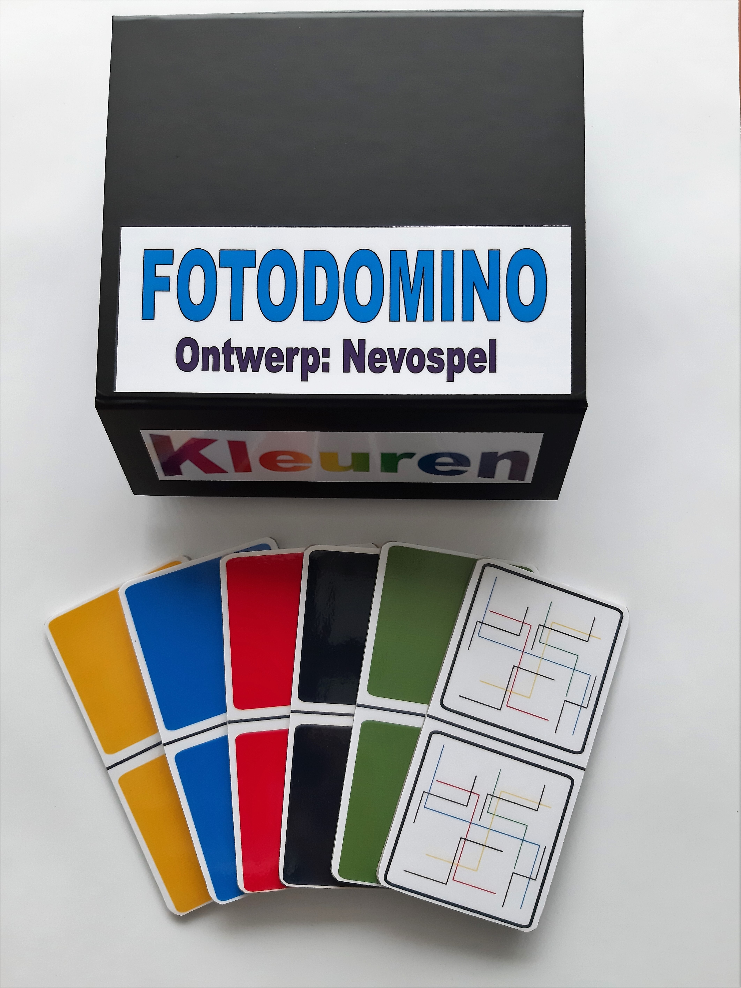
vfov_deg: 65.3
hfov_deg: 51.4
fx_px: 771
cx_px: 370
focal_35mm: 27
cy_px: 494
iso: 160
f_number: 1.7
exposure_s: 1/60
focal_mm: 3.93
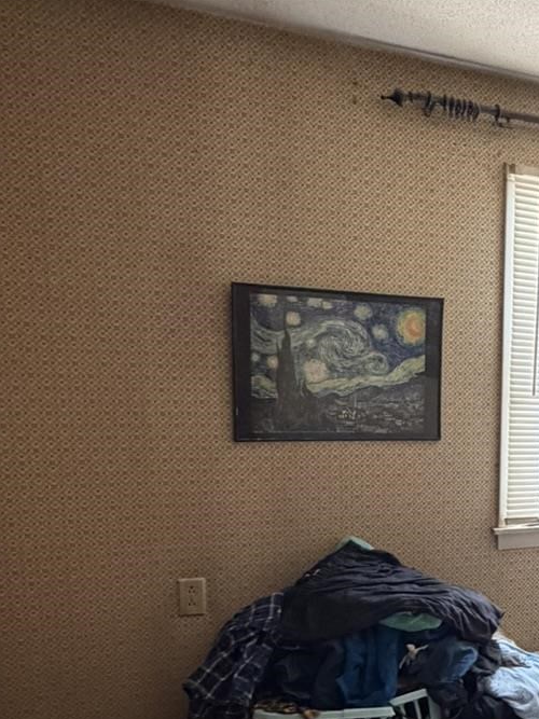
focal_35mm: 43
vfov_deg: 42.9
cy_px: 510
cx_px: 680
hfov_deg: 28.3
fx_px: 893
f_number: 2.2
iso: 320
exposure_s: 1/71
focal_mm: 2.22
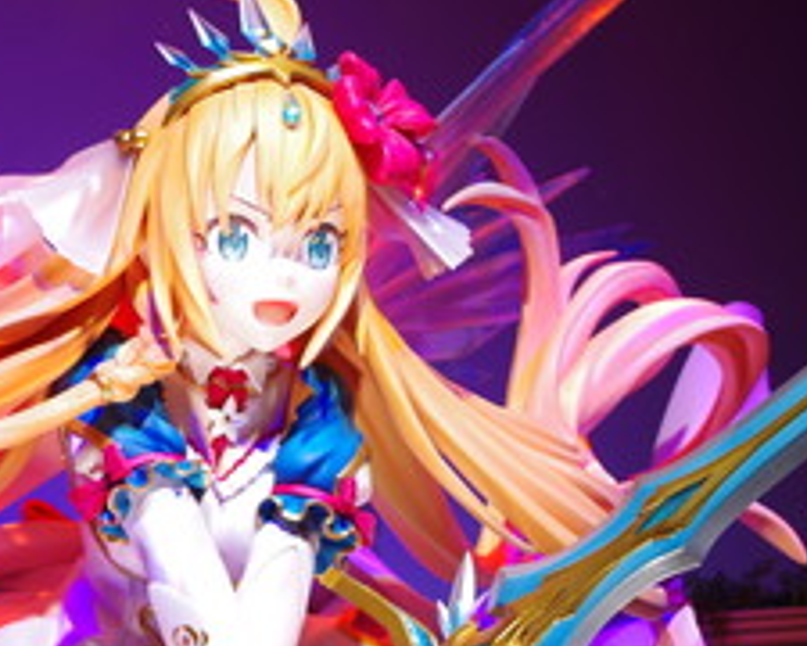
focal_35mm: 98
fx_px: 2341
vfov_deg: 15.7
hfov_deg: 19.6
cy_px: 429
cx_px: 348
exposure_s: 1/60
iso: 200
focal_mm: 30.63
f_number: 4
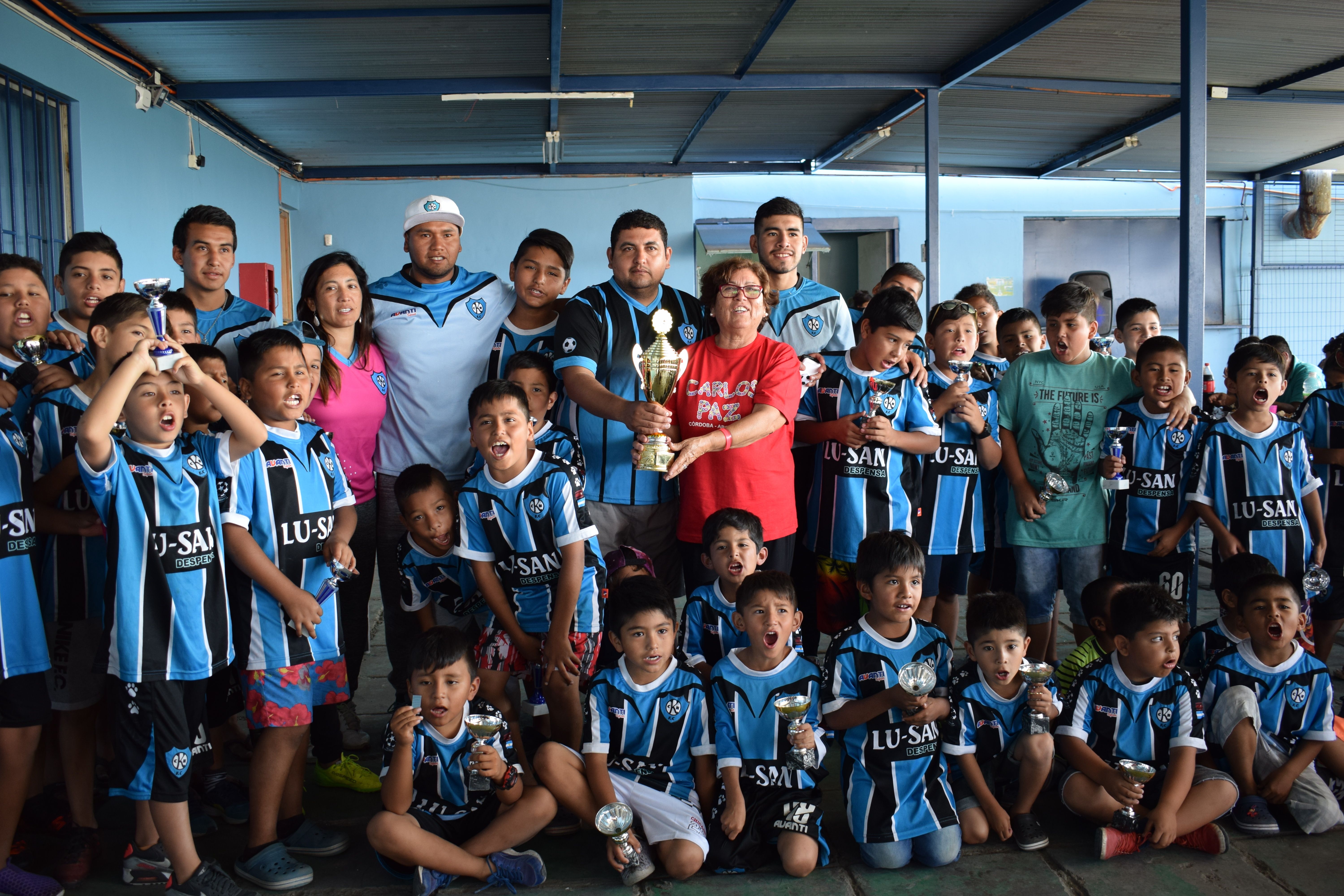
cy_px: 448
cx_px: 672
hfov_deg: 55.1
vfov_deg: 38.4
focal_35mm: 34
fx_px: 1288
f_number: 4
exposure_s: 1/80
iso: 400
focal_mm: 23
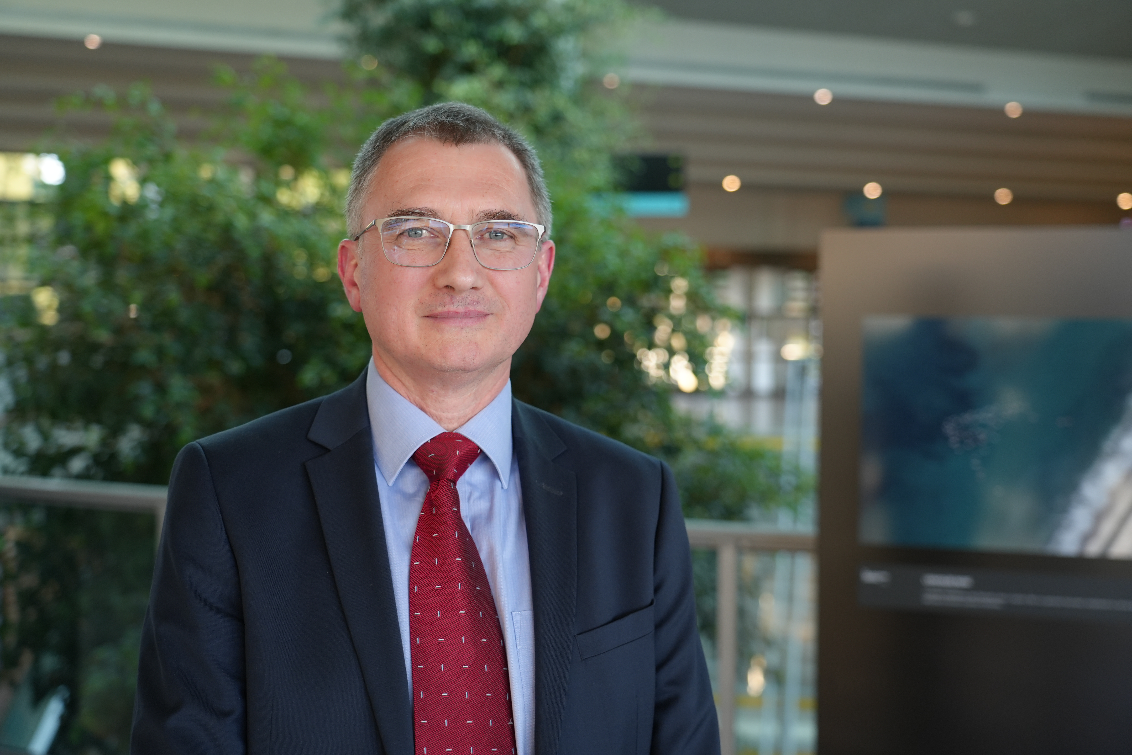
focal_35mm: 53
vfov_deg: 25.5
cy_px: 378
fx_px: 1666
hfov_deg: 37.5
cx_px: 566
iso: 640
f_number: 4
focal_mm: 53
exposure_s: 1/160
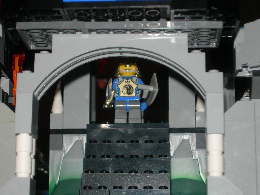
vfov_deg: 13.1
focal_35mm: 113
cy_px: 98
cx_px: 130
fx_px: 849
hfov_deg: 17.4
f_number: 4.9
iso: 50
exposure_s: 1/60.1
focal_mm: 23.4
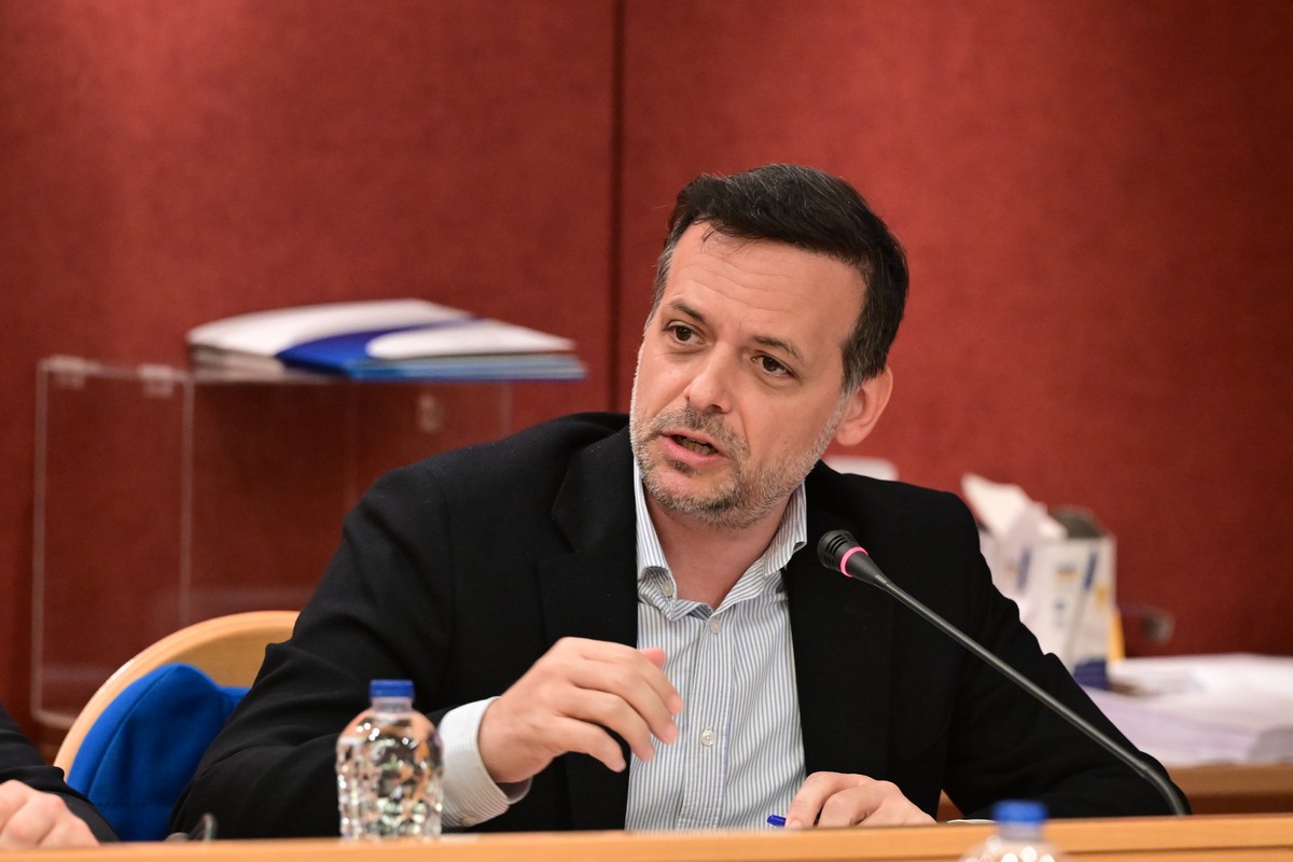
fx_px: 10774
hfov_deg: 6.9
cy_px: 431
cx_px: 646
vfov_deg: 4.6
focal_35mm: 300
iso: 5000
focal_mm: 200
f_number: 4
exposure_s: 1/250
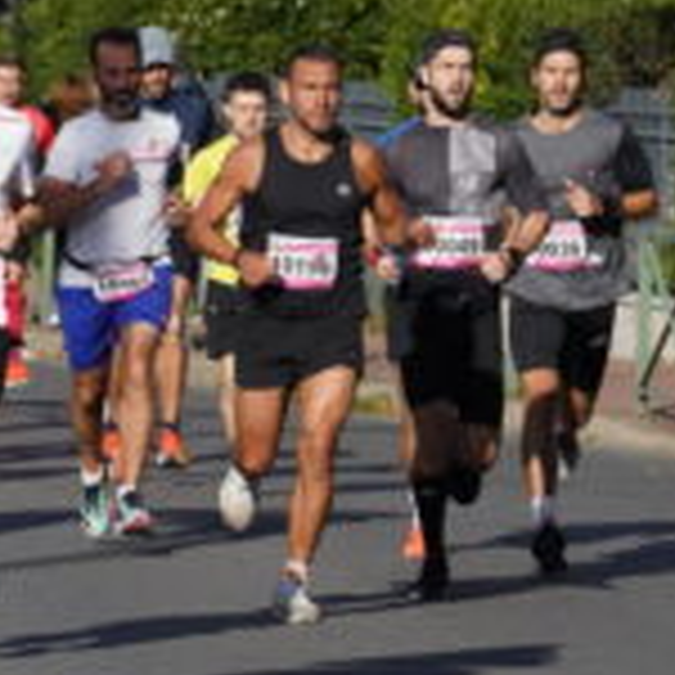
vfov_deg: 2.6
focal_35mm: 679
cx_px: 531
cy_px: 304
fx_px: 14980
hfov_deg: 2.6
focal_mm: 300
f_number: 13
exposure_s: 1/8000
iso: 8000
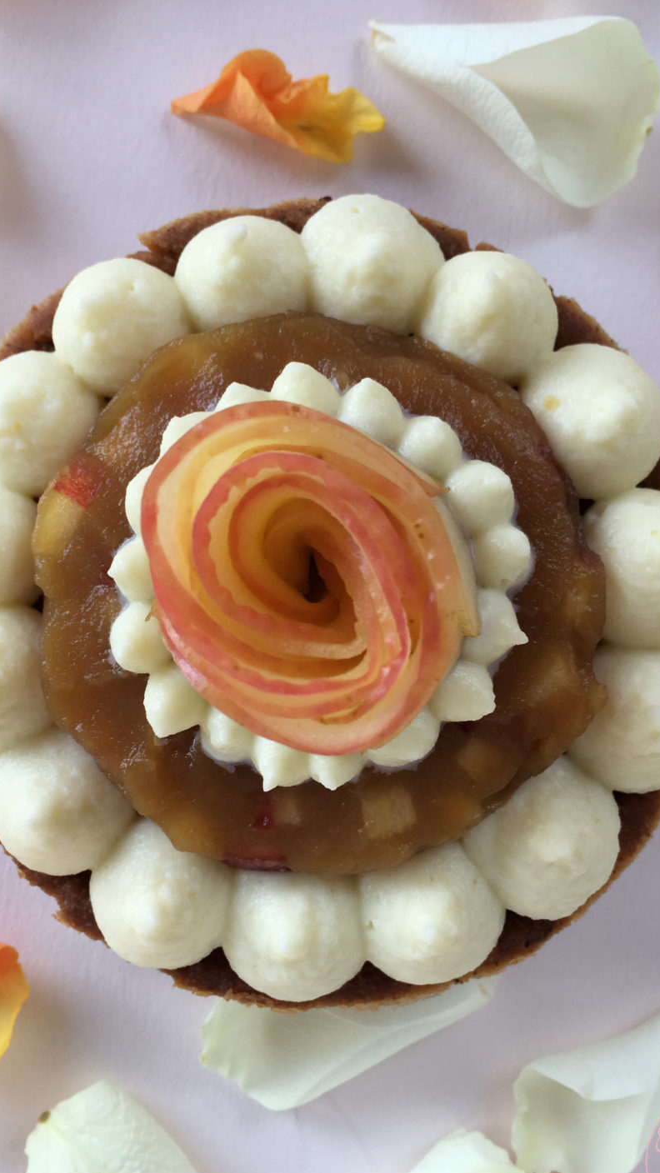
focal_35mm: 35
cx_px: 325
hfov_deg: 33.7
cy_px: 609
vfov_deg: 56.6
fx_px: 1089
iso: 25
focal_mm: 4.15
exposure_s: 1/111
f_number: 2.2
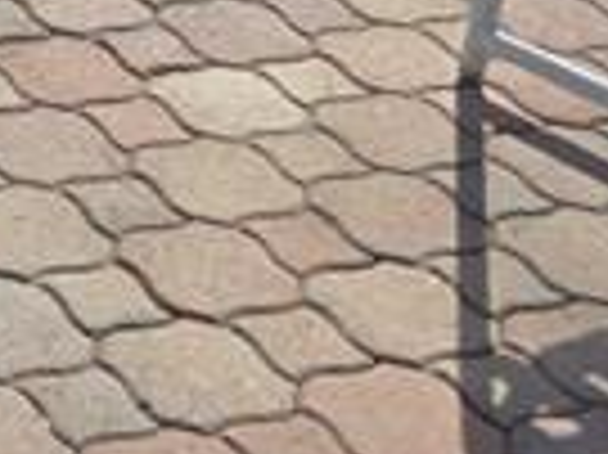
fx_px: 2387
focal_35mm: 136
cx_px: -635
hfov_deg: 12.6
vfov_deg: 9.2
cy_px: -809
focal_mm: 6.3
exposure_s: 1/7944
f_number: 1.7
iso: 50
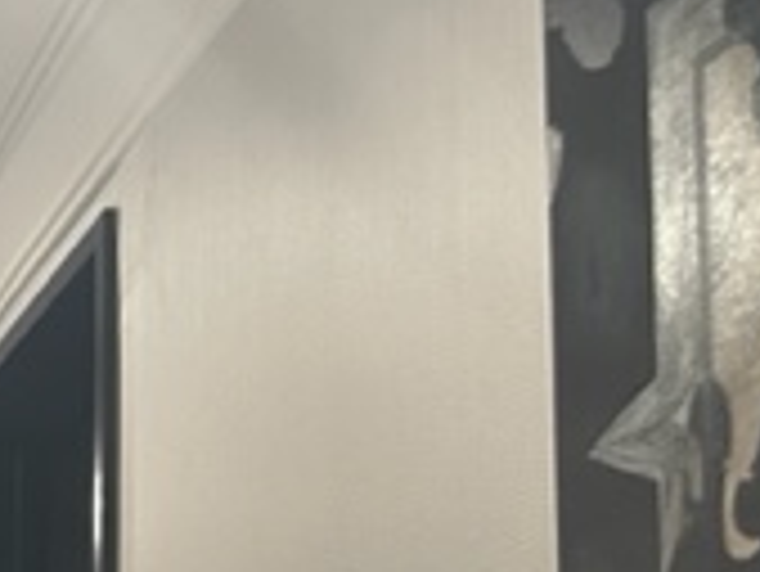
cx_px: -468
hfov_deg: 18.4
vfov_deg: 15.4
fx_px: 1999
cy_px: 766
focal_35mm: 91
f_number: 1.78
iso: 400
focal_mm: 6.86
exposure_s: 1/50
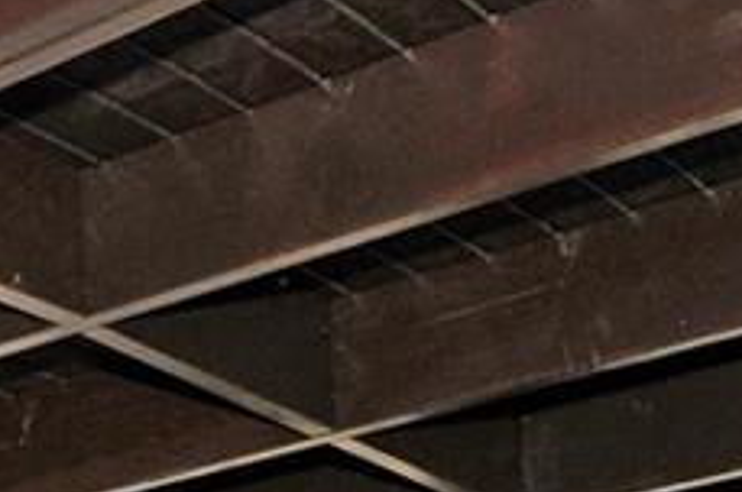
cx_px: -58
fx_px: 2305
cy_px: 1139
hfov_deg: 17.7
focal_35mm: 112
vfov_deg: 10.6
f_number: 9
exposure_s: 1/200
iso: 250
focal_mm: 16
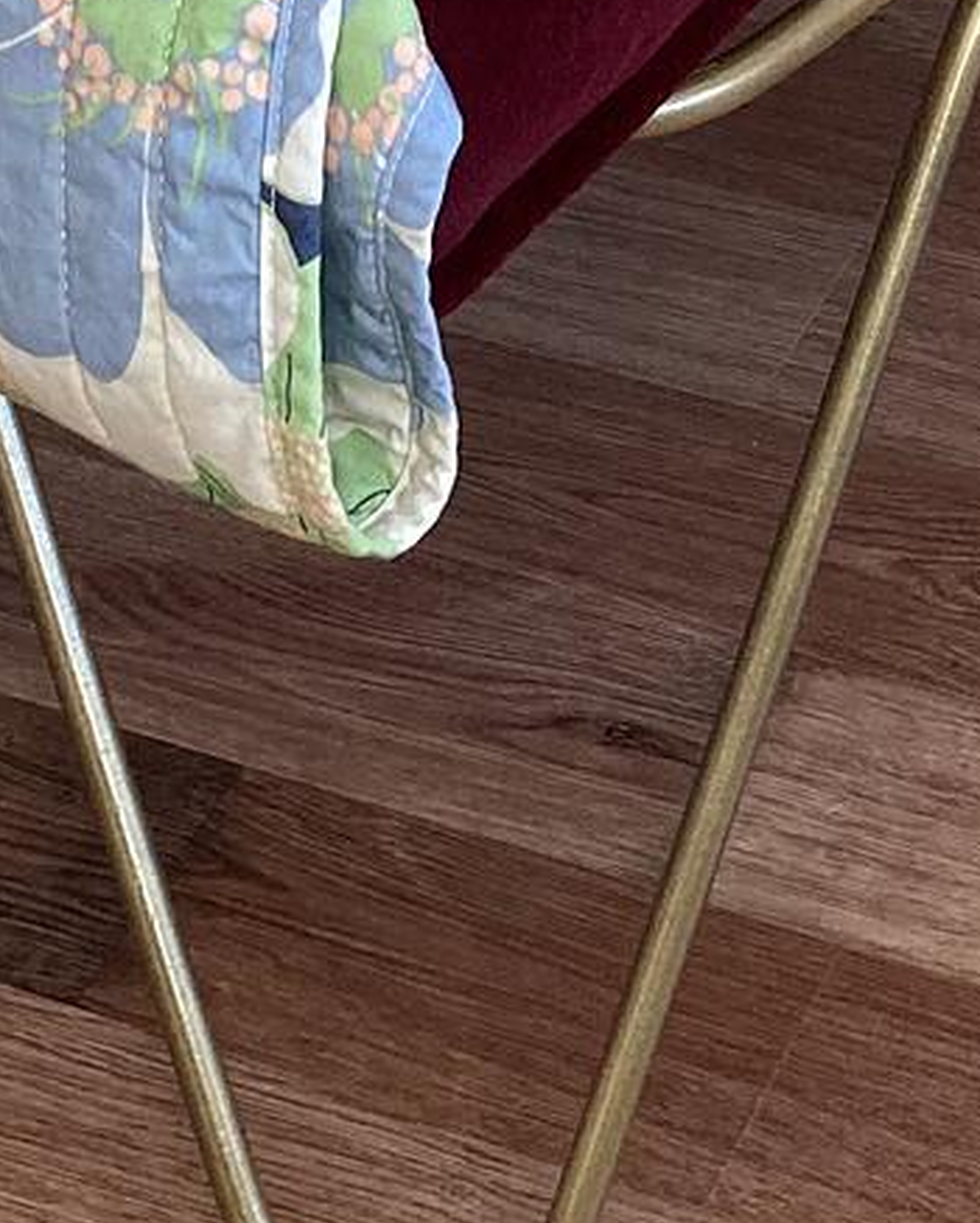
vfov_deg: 13.8
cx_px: 479
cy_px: -960
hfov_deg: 12.4
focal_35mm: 125
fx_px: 4529
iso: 125
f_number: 1.8
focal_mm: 3.99
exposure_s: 1/60
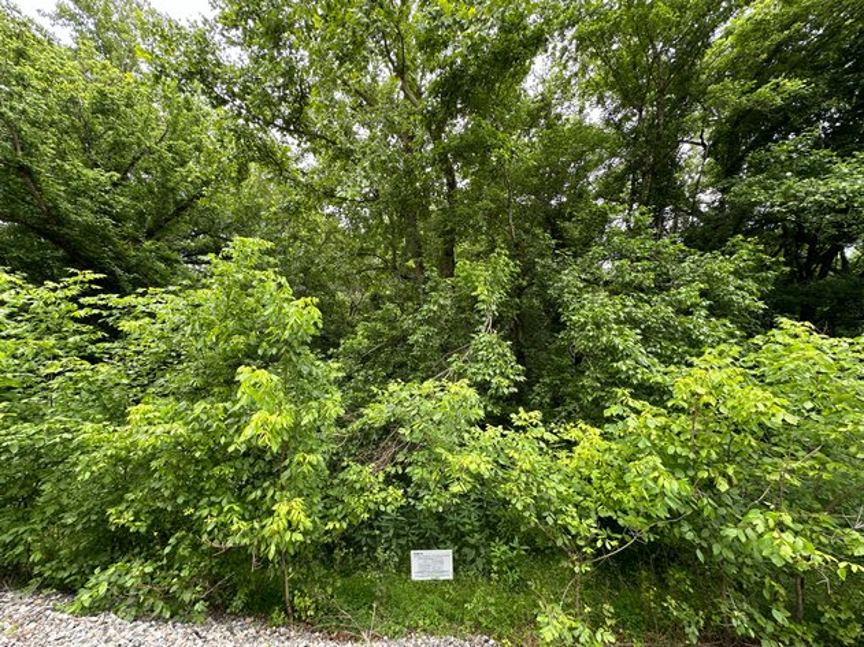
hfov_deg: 102.1
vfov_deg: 85.7
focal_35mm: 14
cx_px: 432
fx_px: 349
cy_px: 324
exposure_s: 1/158
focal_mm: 2.22
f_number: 2.2
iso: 40
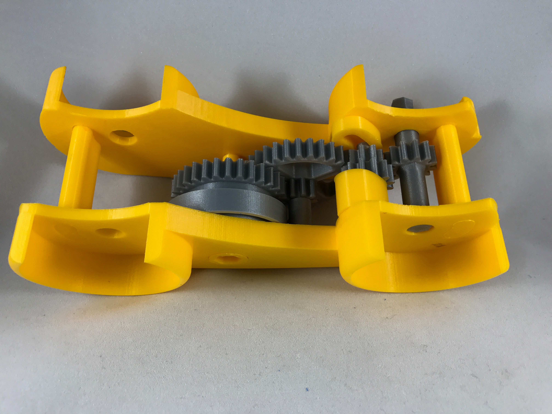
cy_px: 207
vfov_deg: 49.7
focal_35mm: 28
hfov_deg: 63.4
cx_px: 276
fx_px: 446
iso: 32
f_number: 1.8
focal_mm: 3.99
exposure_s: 1/120
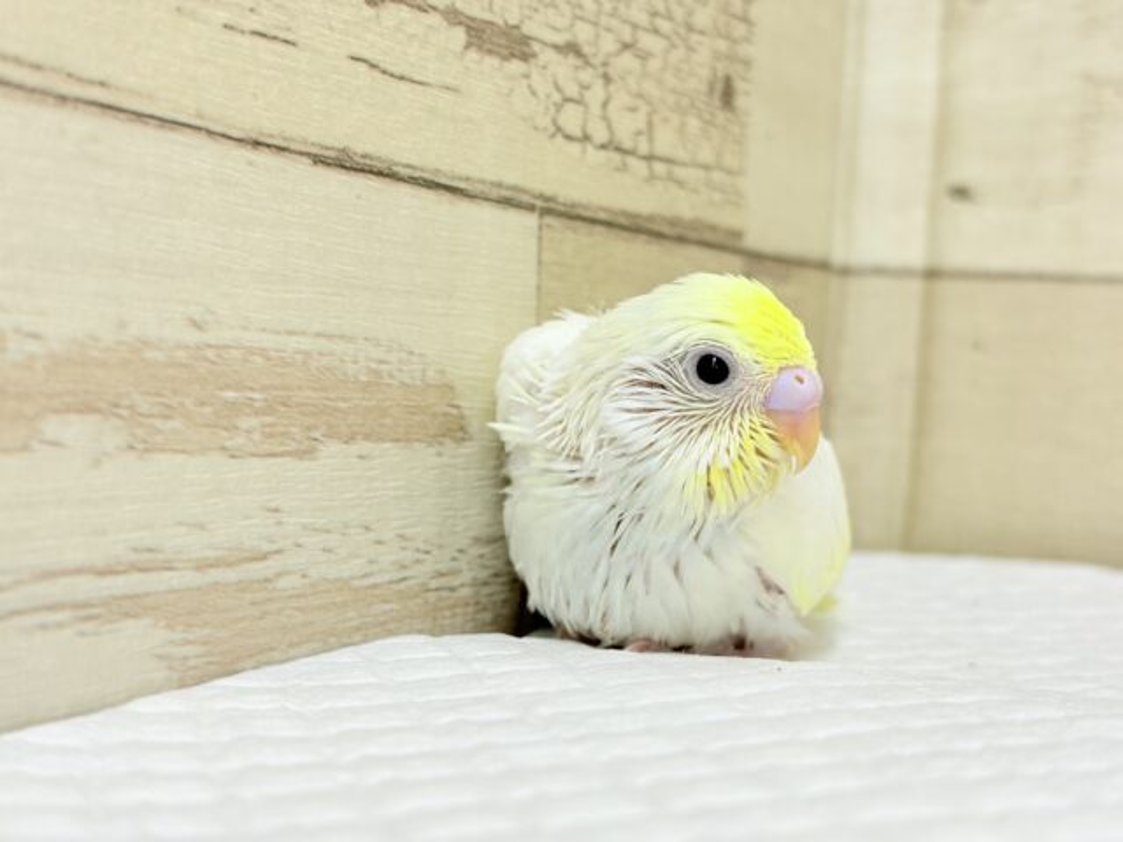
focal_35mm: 52
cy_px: 421
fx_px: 1687
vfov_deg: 28.0
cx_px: 562
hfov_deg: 36.8
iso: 100
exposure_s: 1/100
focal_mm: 5.96
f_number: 1.6
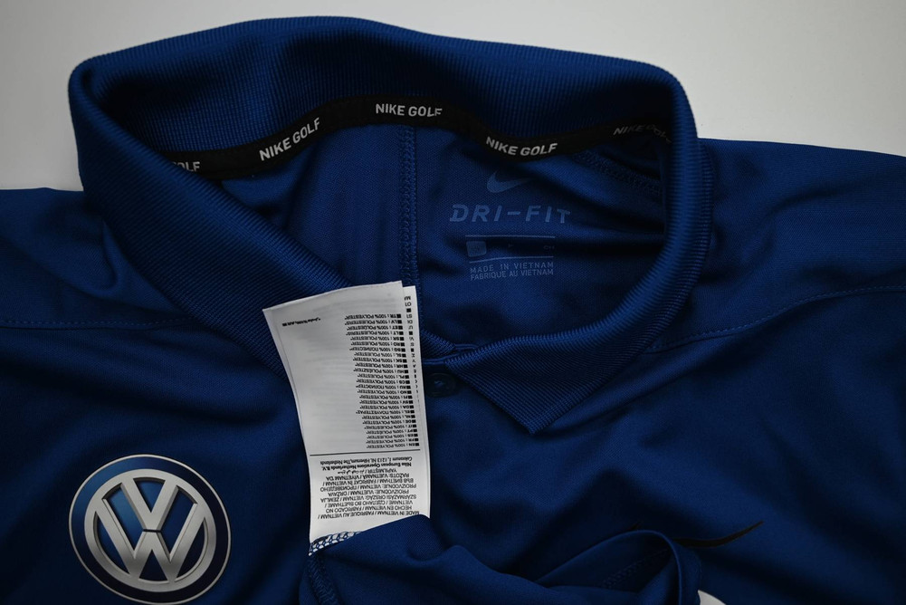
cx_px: 453
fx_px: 856
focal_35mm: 34
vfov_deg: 38.9
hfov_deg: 55.8
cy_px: 302
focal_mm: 34
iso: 200
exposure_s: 1/180
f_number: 5.6
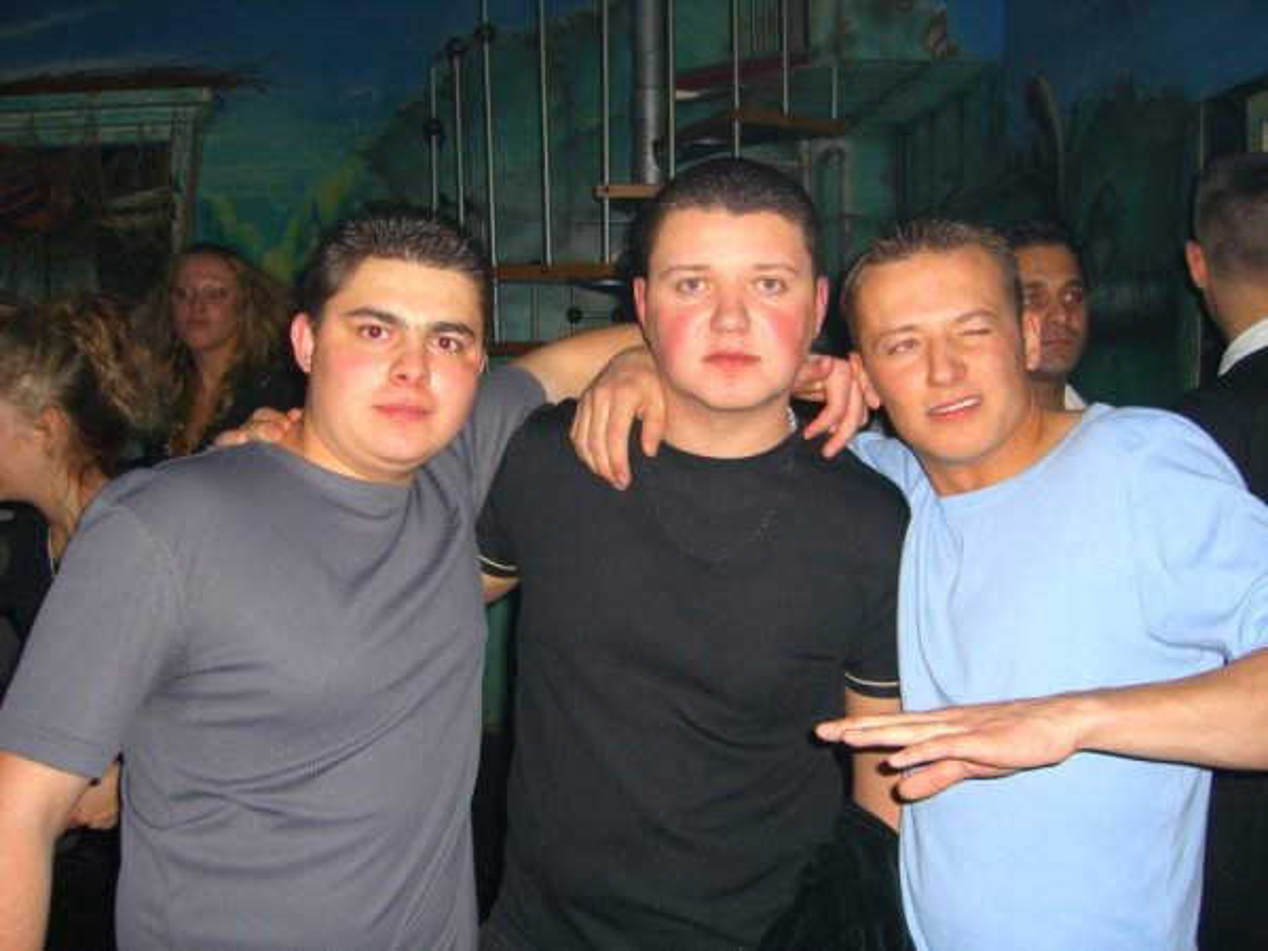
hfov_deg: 49.0
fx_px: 1392
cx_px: 634
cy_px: 476
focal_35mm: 38
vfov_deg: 37.7
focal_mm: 7.9
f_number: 2.8
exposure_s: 1/60
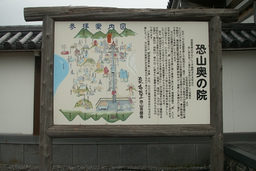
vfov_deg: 33.4
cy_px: 83
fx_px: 285
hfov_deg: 48.4
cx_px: 130
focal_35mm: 40
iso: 50
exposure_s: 1/100
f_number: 3.5
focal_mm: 7.7
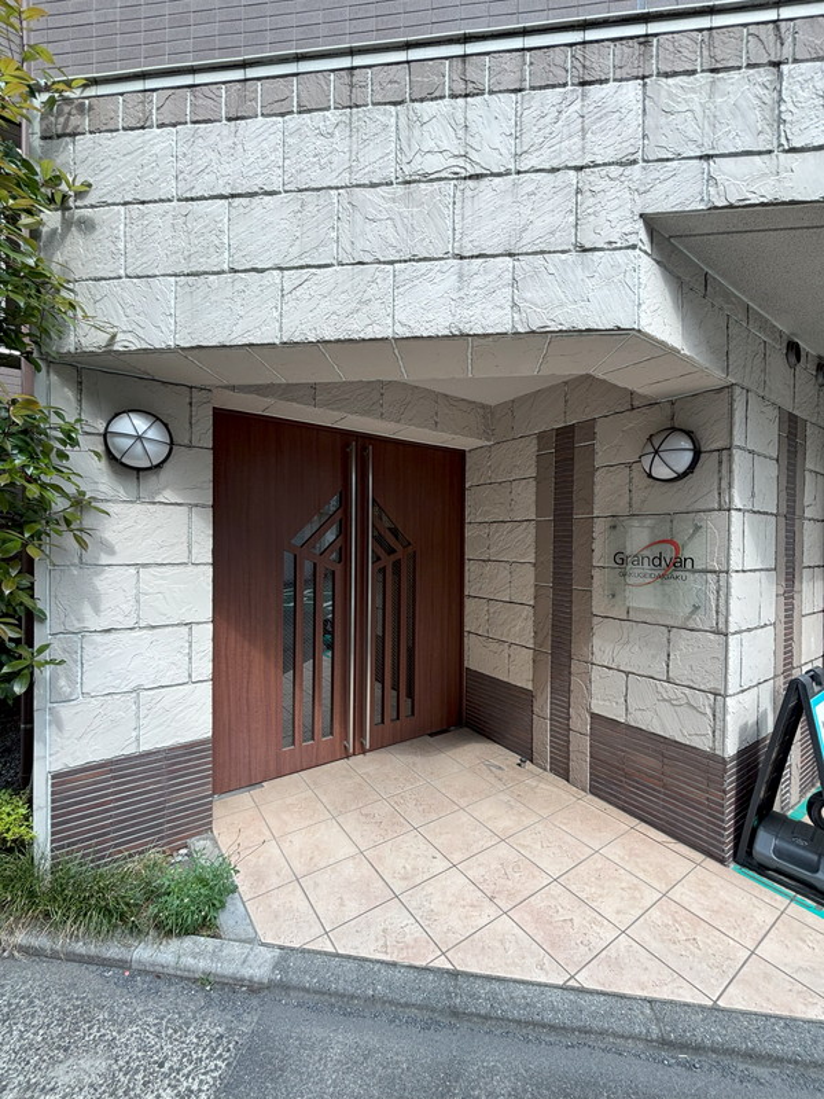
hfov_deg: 85.7
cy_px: 550
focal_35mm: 14
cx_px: 412
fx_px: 444
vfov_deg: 102.1
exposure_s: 1/99
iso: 40
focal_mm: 1.54
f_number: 2.4
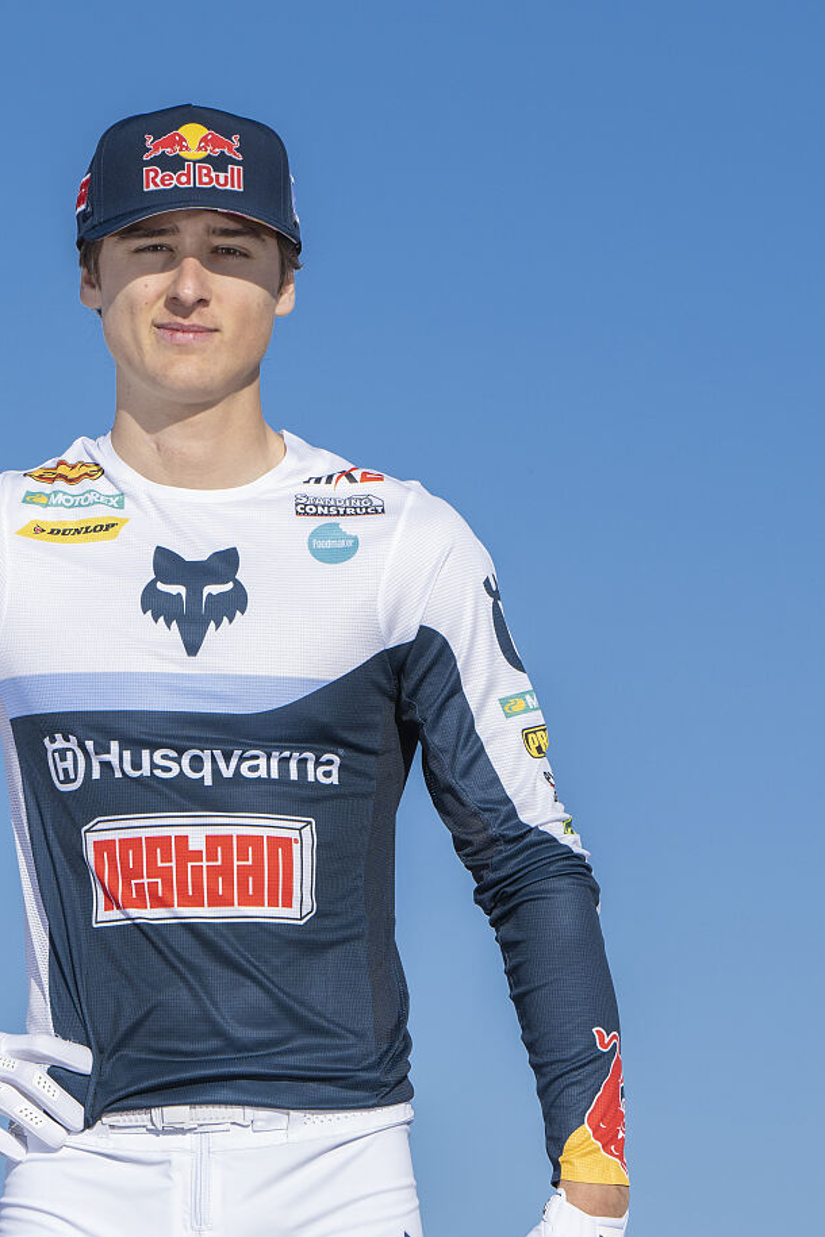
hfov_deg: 5.3
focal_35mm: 258
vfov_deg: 7.9
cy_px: 1207
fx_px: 8868
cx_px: 263
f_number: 5.6
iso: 200
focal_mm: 130
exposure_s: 1/1600
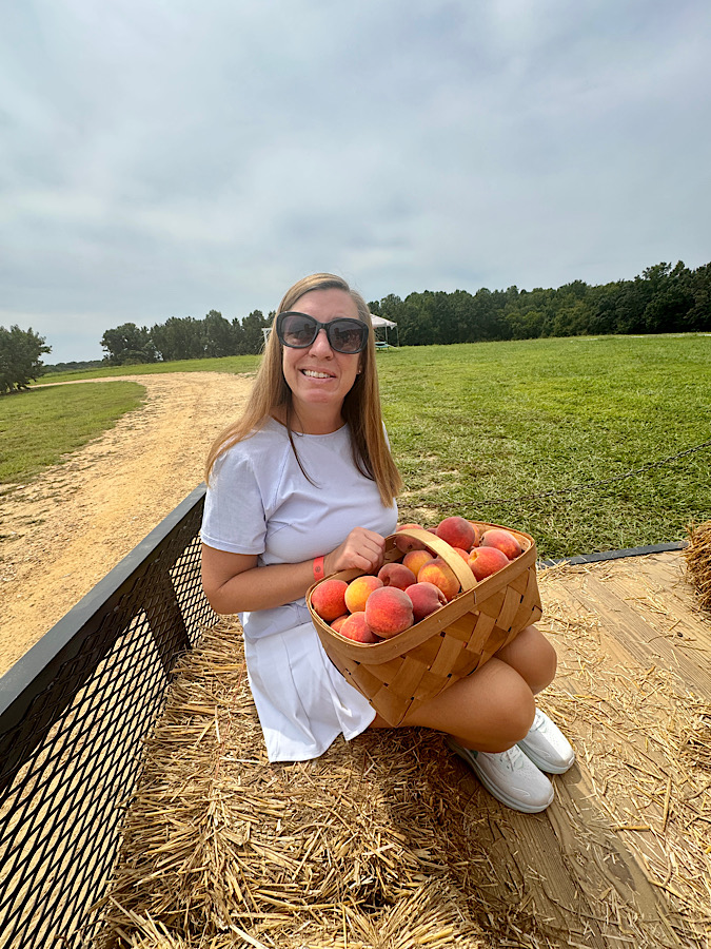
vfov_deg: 102.1
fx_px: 383
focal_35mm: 14
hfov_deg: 85.7
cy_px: 474
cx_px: 356
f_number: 2.2
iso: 50
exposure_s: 1/1600
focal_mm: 2.22
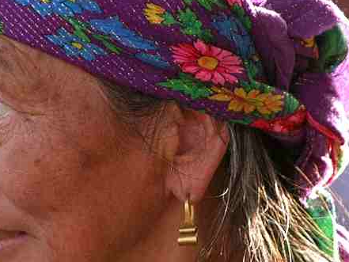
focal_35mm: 406
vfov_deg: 3.7
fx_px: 4094
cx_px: 180
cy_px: 161
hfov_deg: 4.9
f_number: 4.7
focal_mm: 71.2
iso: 200
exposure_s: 1/125
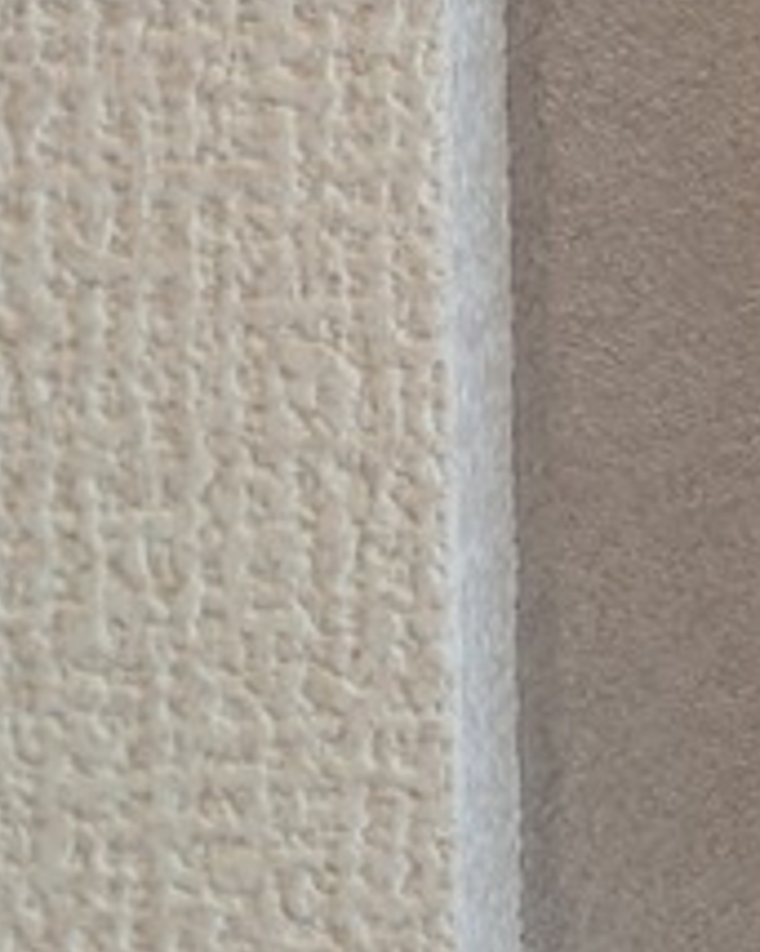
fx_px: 2954
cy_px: -31
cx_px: 1773
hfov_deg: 12.0
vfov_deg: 17.8
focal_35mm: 105
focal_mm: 5.23
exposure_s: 1/50
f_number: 1.8
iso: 80
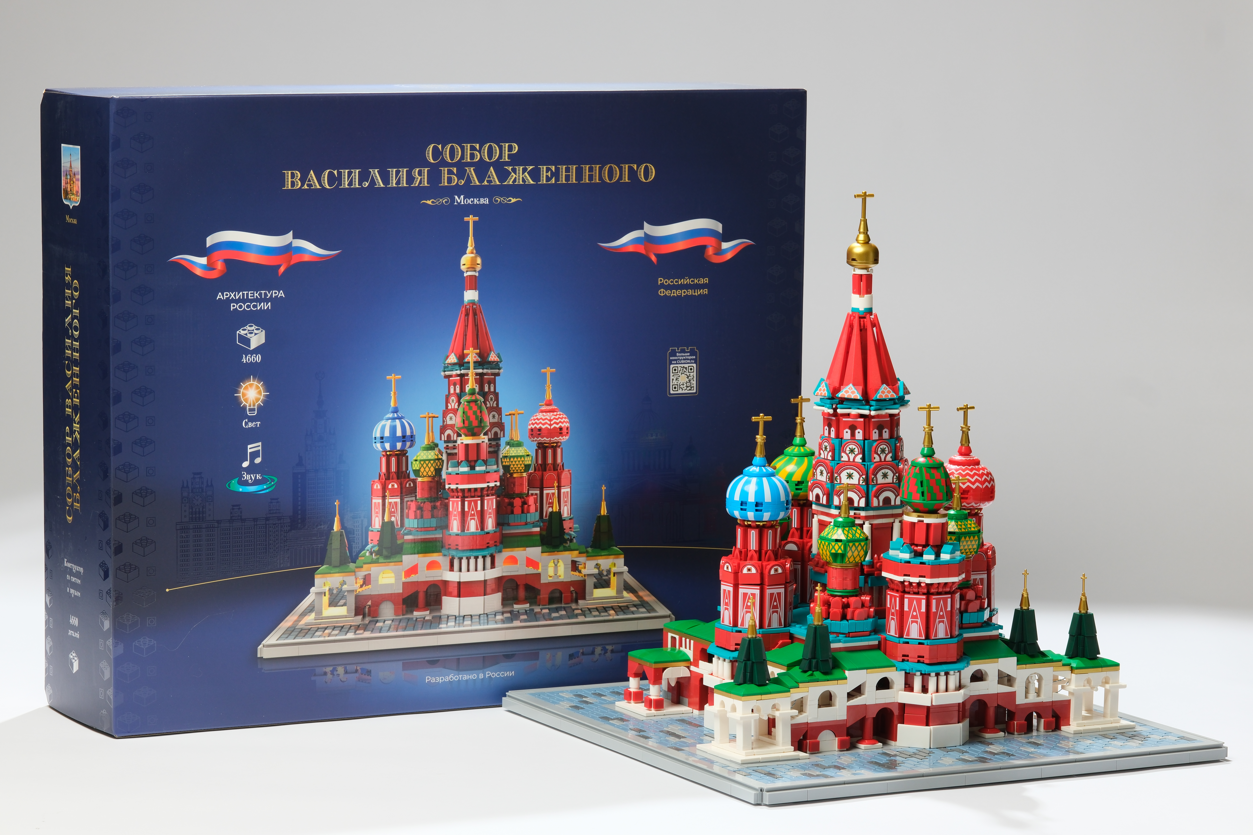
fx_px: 3933
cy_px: 418
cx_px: 626
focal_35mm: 113
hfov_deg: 18.1
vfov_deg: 12.1
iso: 400
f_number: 8
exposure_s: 1/200
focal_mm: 75
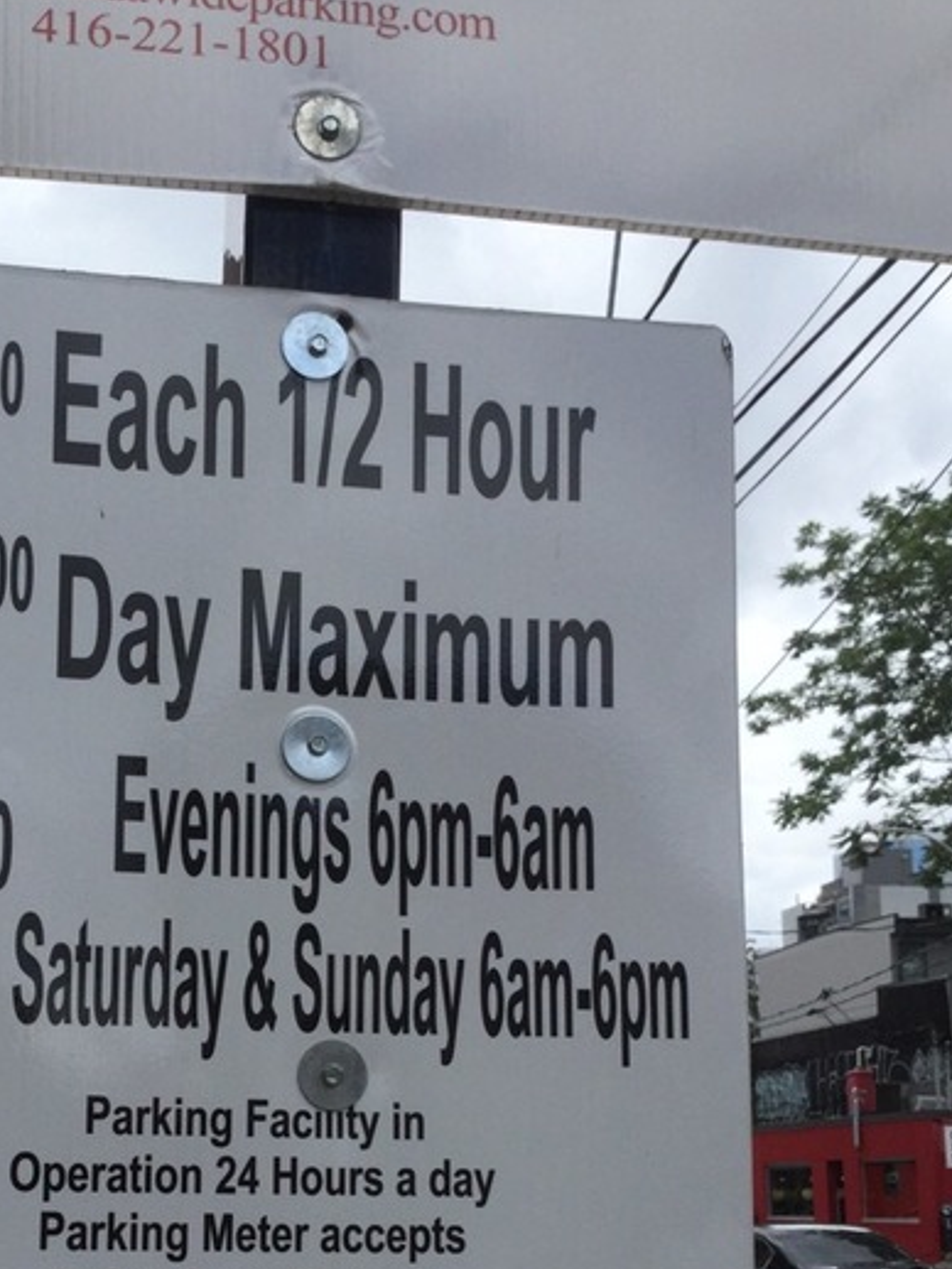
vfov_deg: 38.5
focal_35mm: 48
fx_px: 1759
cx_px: 277
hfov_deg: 29.9
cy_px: 972
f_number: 2.4
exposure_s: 1/936
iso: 25
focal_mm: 3.3
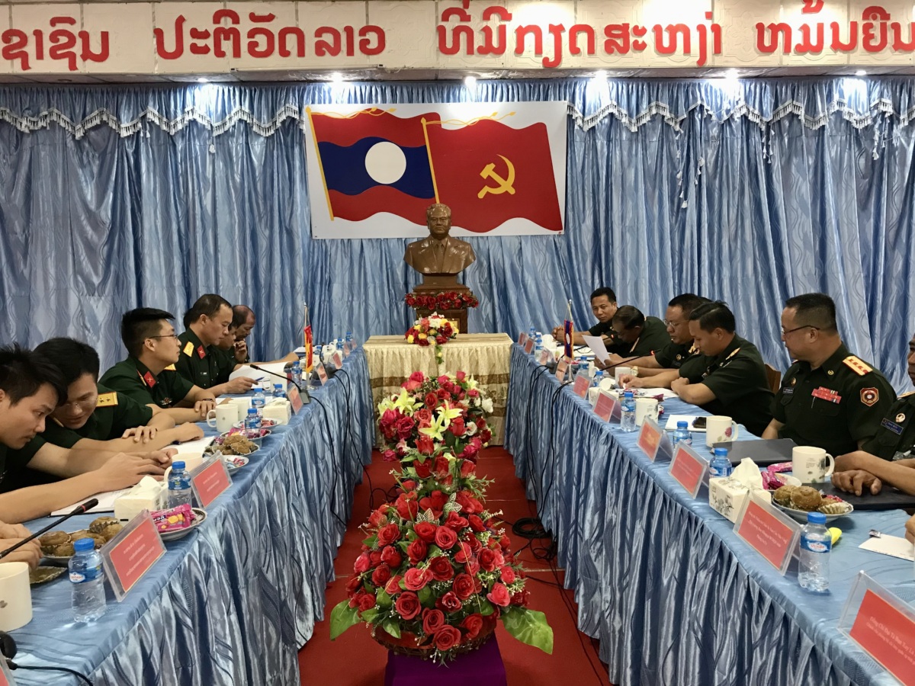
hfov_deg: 63.4
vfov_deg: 49.7
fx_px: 740
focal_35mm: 28
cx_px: 458
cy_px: 343
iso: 64
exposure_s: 1/17
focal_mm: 3.99
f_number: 1.8
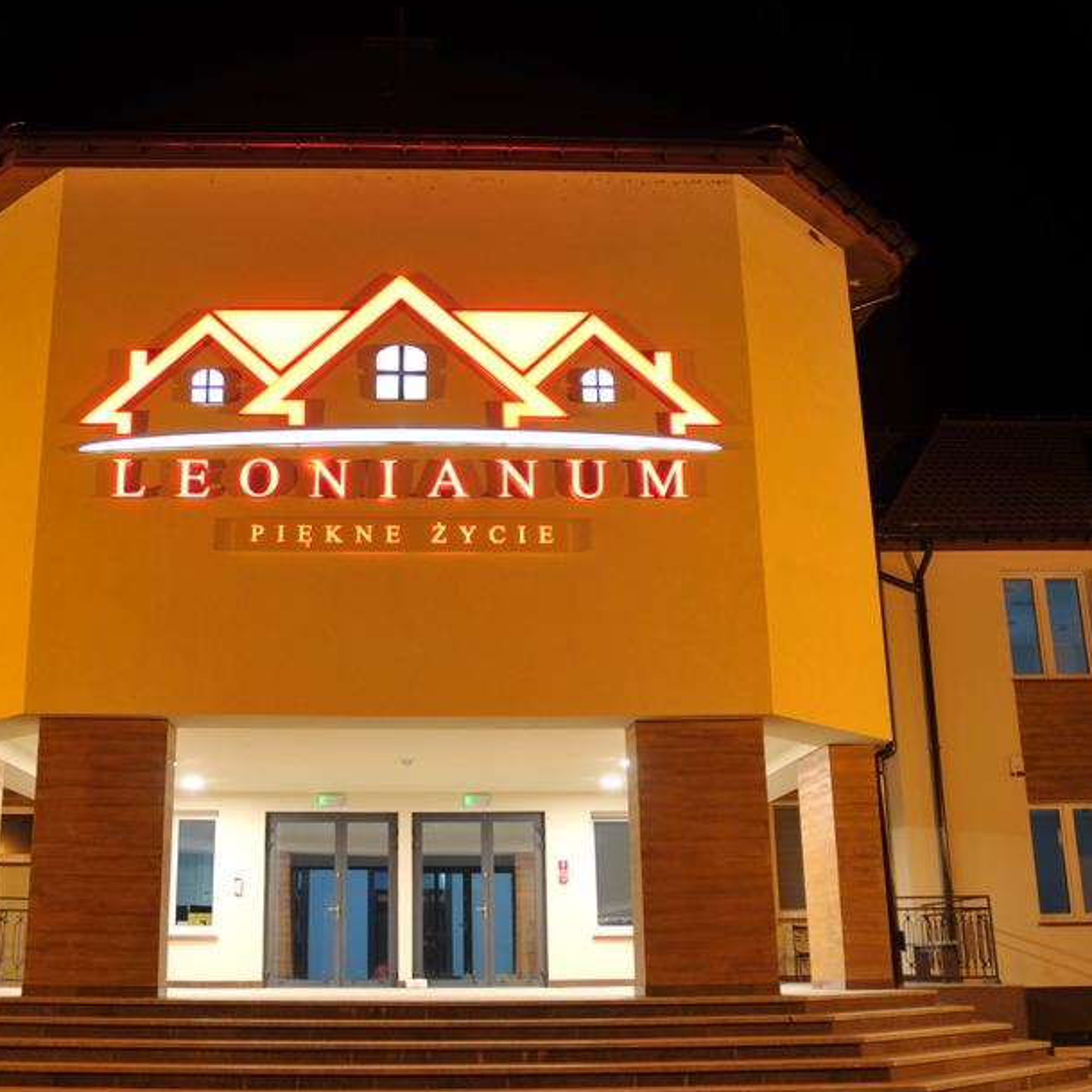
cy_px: 519
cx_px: 405
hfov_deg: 39.7
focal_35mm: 42
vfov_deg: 40.0
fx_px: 1499
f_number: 2.8
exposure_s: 1
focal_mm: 20
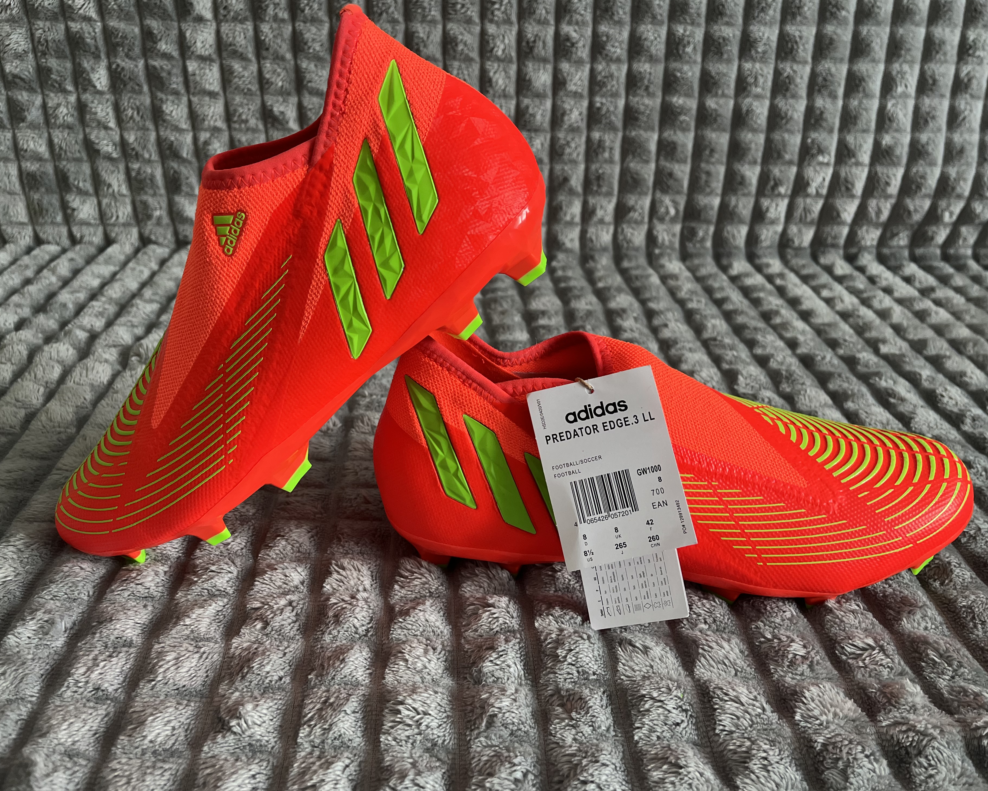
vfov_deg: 51.5
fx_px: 819
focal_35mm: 28
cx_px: 507
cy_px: 388
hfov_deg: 62.2
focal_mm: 5.1
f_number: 1.6
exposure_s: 1/50
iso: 200
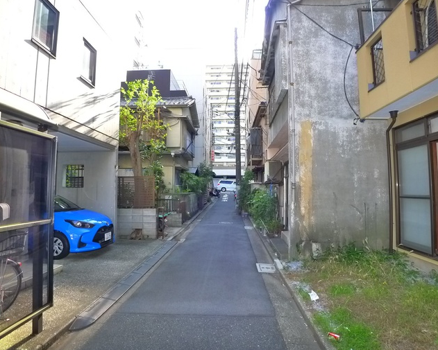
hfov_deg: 66.0
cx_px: 227
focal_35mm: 26
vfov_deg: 54.9
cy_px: 176
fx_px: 337
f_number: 2.8
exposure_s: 1/125
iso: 400
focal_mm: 5.1
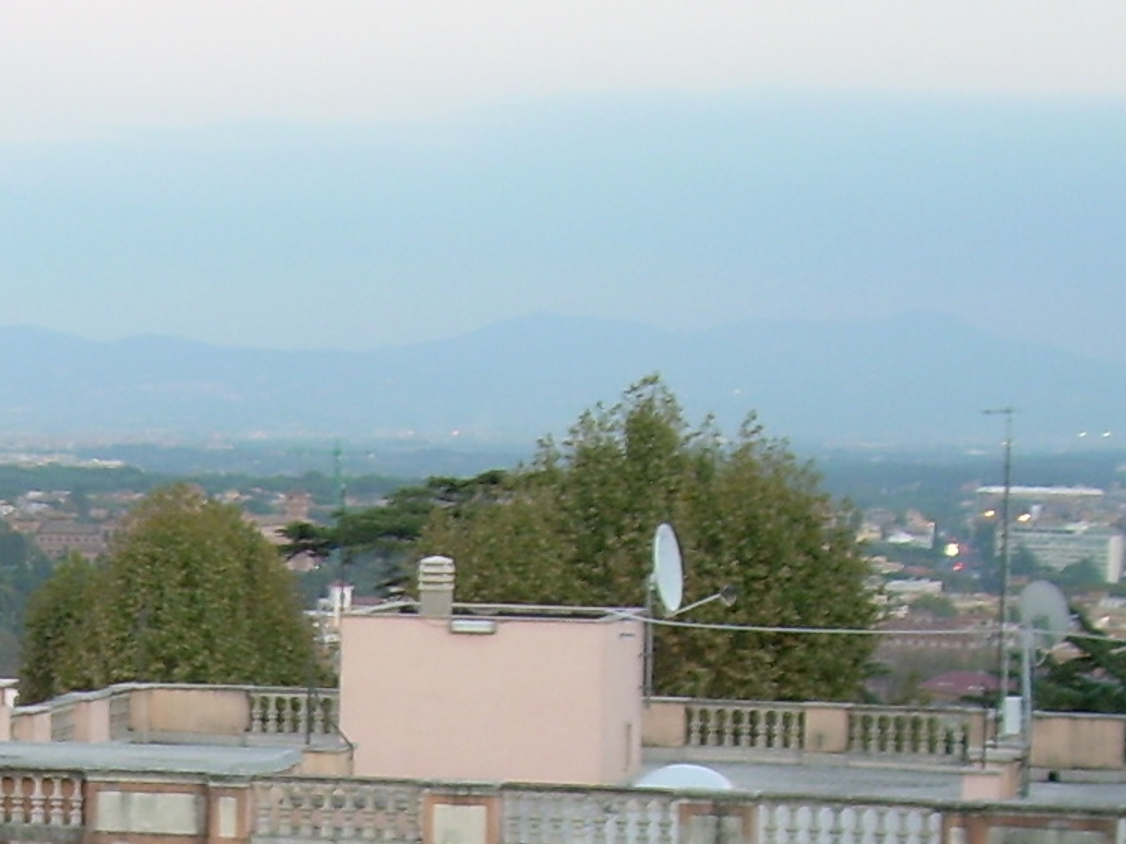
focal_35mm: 115
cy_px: 1171
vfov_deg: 12.4
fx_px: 3740
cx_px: -40
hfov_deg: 16.7
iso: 50
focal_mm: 6.3
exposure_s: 1/11.3
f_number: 2.8
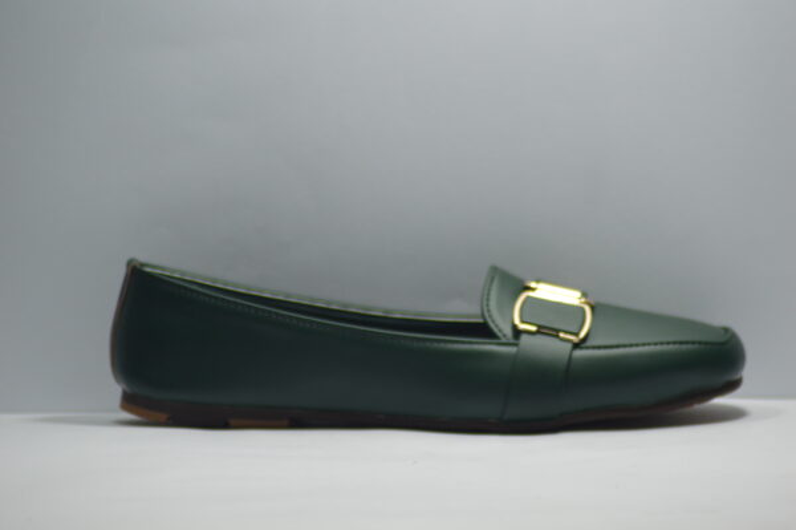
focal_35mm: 105
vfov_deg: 13.0
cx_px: 398
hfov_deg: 19.5
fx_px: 2320
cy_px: 265
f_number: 4
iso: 450
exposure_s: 1/125
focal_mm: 70
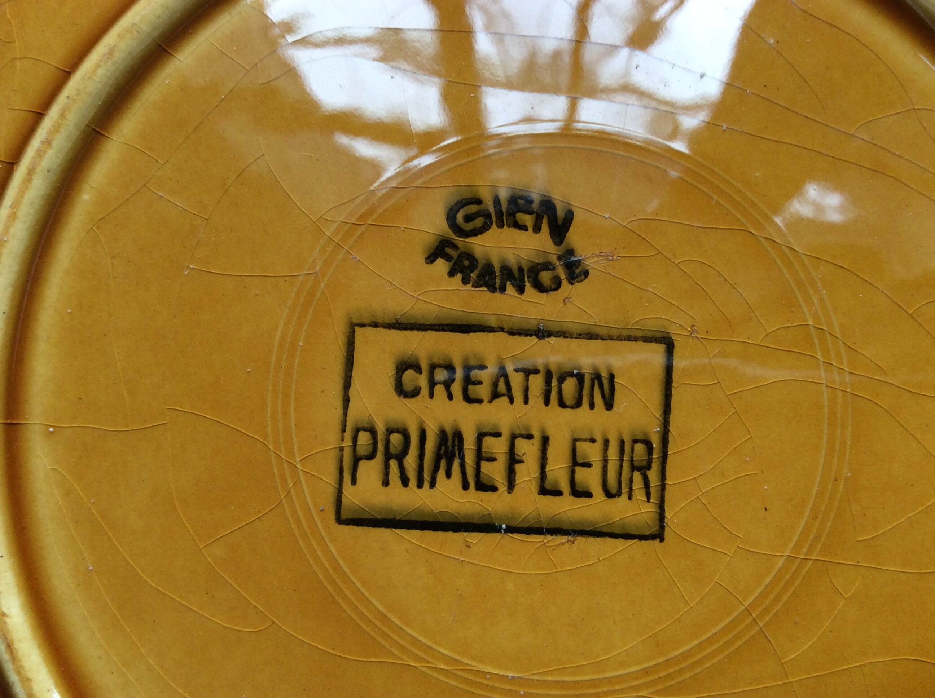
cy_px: 349
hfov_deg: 56.9
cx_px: 468
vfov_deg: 44.1
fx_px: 863
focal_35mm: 32
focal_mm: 3.3
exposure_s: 1/100
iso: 64
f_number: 2.4
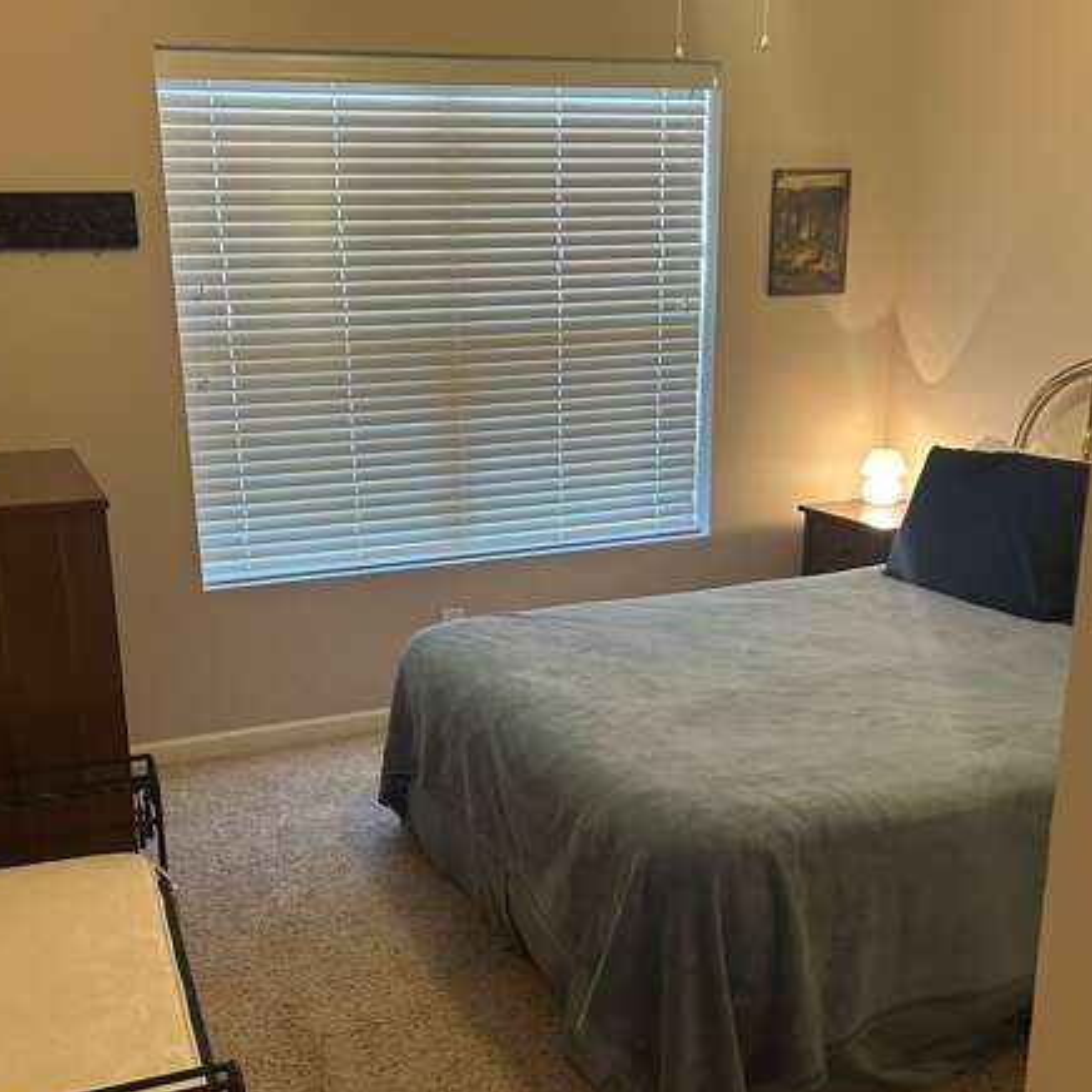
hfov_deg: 45.9
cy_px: 634
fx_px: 1285
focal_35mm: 36
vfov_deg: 45.9
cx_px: 465
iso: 320
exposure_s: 1/60
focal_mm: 5.7
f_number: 1.5
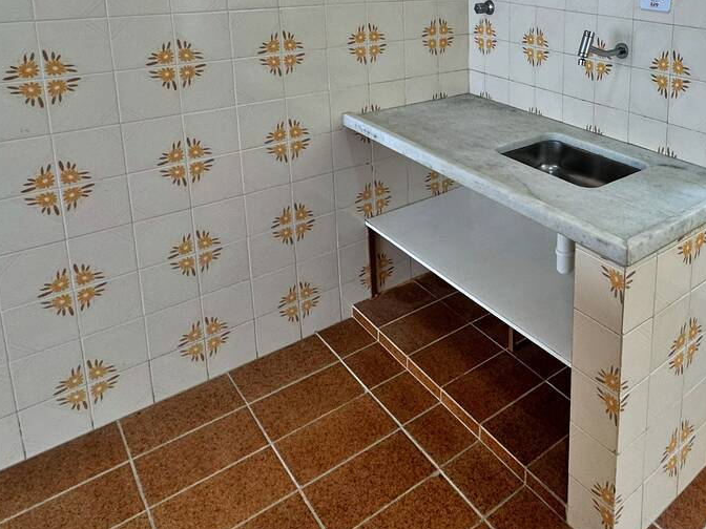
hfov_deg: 55.7
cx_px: 565
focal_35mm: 30
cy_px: 61
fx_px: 612
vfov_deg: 43.1
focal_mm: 2.22
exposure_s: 1/120
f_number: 2.2
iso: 100
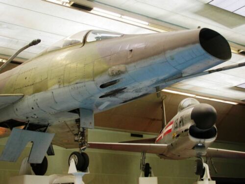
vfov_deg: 24.8
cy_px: 92
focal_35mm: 59
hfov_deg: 32.7
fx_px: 418
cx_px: 122
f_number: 3
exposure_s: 1/6.4
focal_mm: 12.2
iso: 100
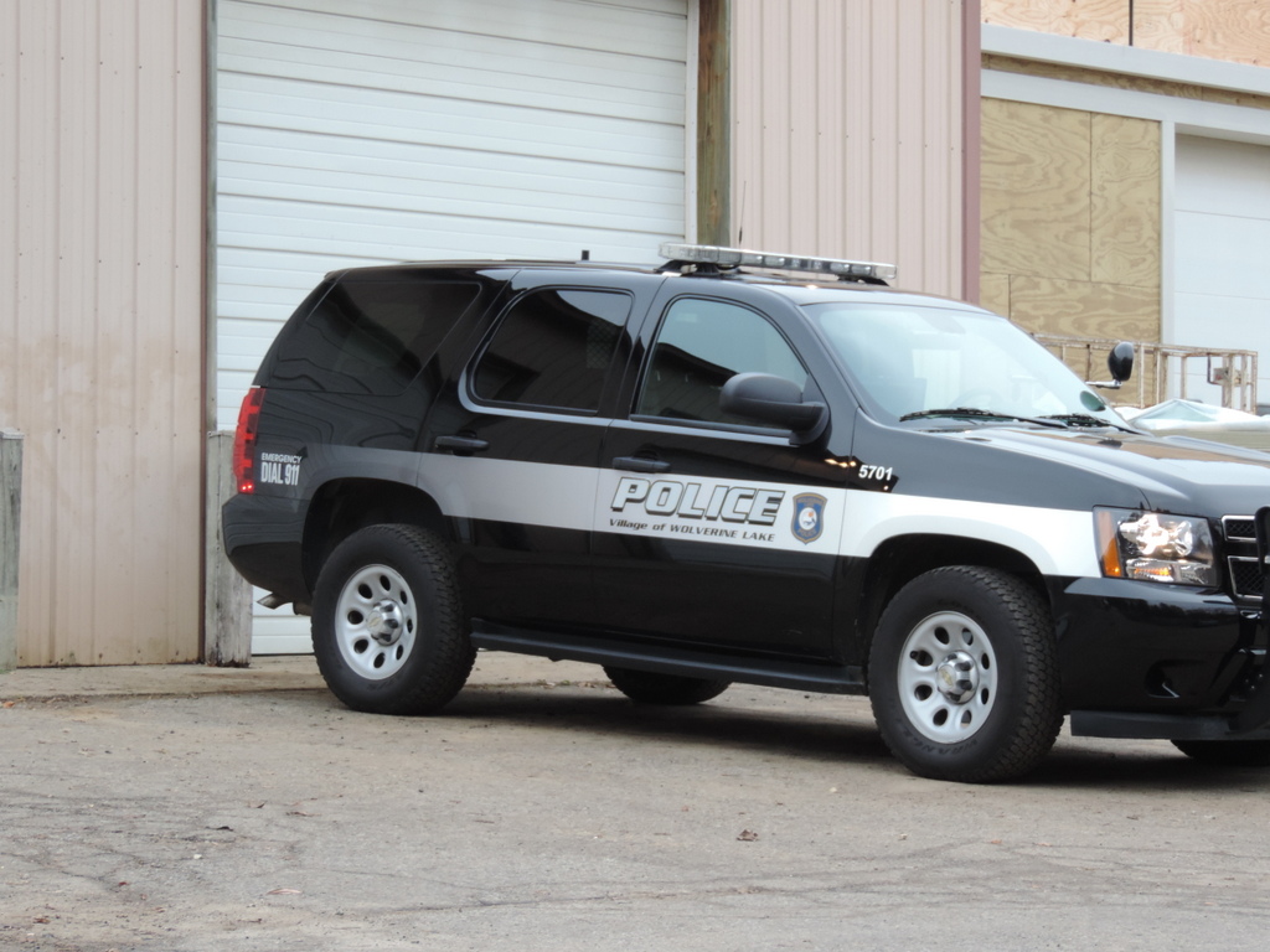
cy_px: 476
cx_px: 635
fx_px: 3852
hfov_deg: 18.7
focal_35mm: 105
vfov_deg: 14.1
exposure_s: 1/100
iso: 220
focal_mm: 18.7
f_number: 4.2
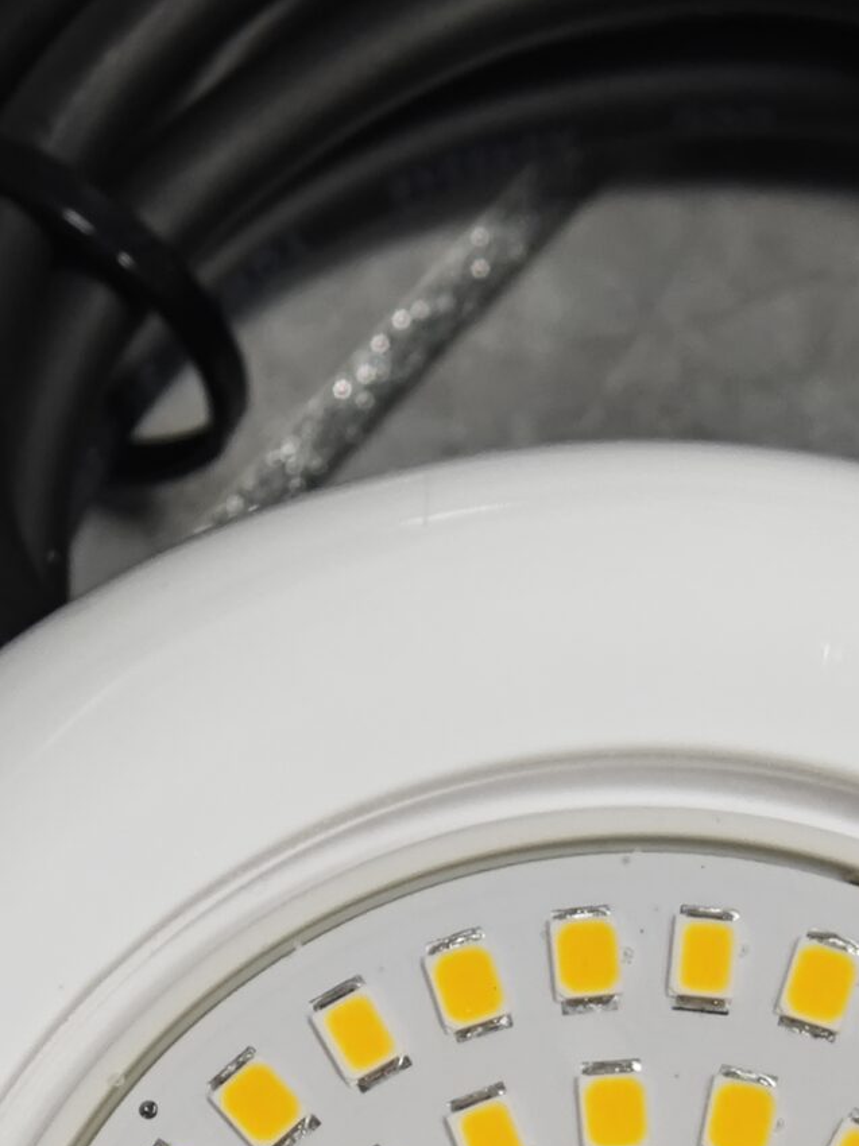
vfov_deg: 8.6
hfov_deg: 6.6
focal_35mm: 226
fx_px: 7481
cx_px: 647
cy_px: 1484
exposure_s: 1/100
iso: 1250
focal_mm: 9
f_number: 2
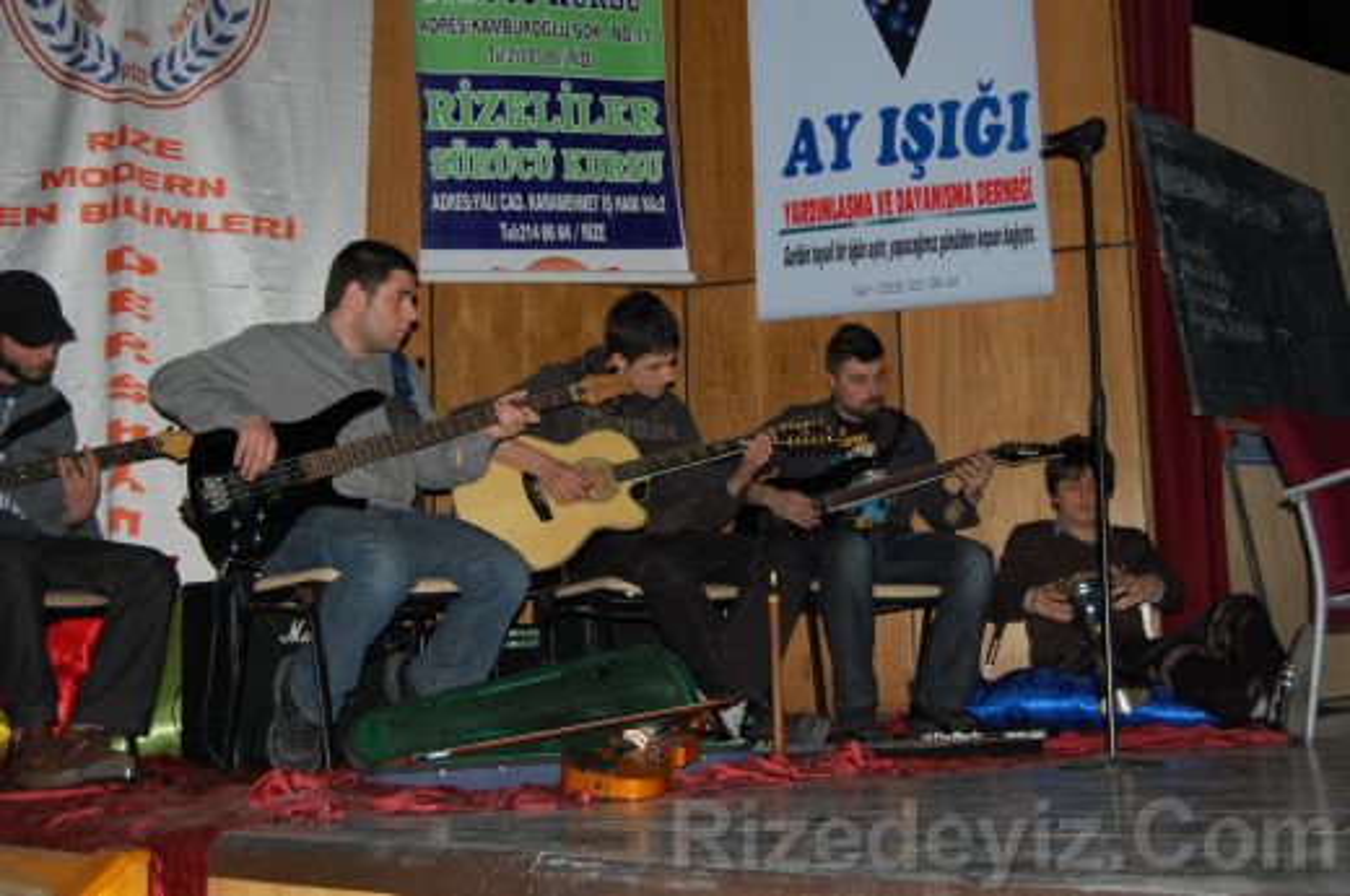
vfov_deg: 29.8
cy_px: 448
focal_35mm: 45
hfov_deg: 43.7
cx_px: 675
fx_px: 1685
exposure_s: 1/60
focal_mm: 30
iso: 400
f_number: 4.2
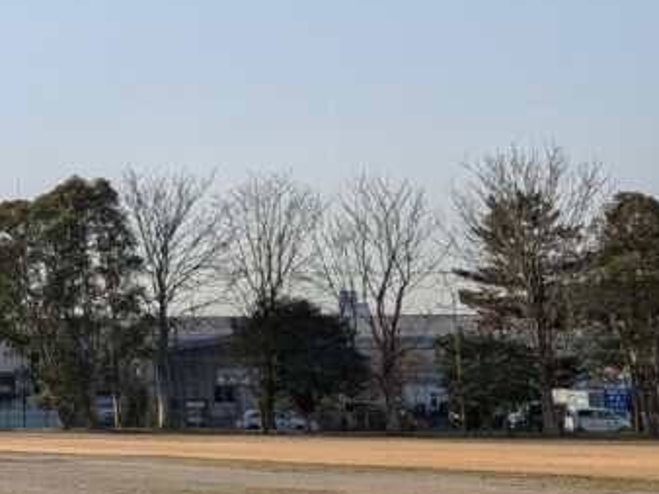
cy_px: 115
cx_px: -378
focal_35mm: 91
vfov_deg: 16.1
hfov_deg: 18.6
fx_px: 1731
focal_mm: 4.53
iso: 28
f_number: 1.7
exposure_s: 1/2809
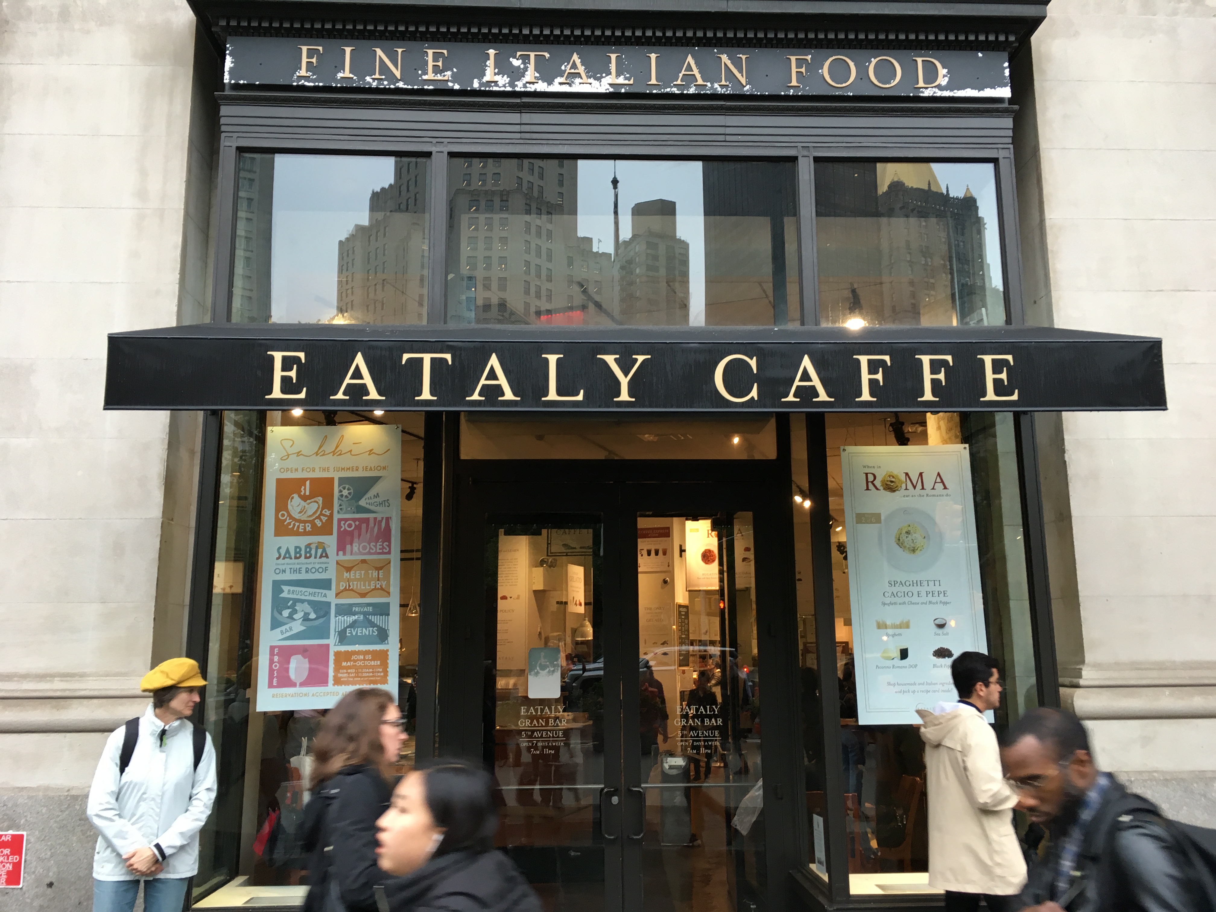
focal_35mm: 29
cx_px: 608
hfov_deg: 61.7
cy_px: 456
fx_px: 1019
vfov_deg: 48.2
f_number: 2.2
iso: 50
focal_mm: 4.15
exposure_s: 1/30
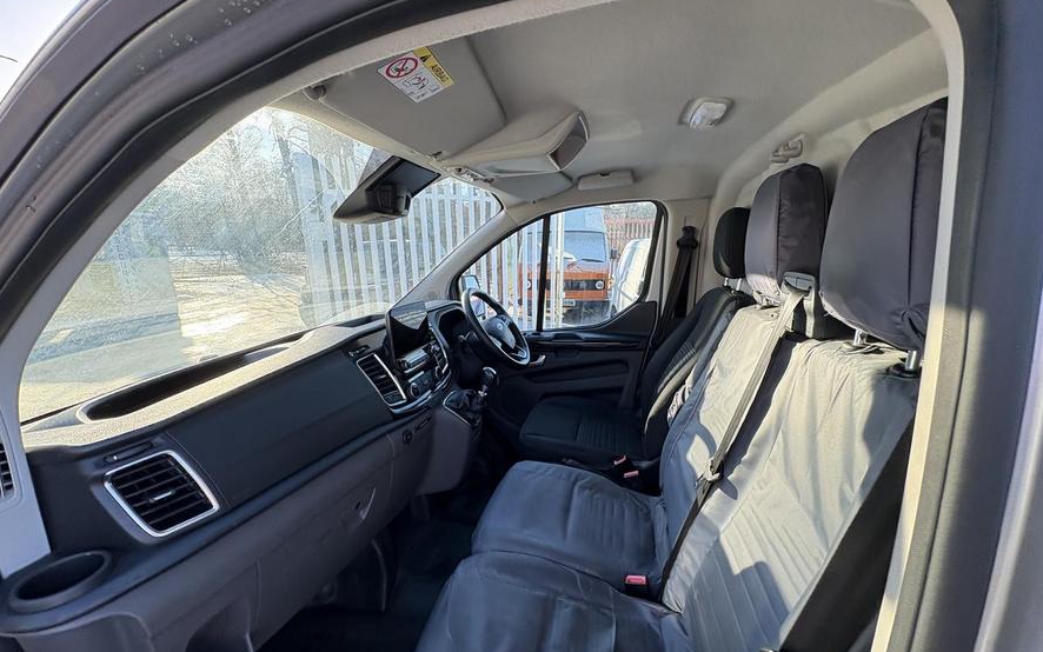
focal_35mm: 15
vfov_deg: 74.5
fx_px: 426
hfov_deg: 101.5
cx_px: 526
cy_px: 367
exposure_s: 1/140
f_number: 2.2
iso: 64
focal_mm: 2.22
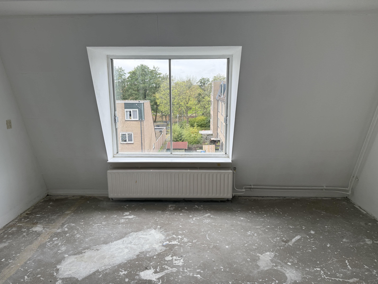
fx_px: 262
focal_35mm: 24
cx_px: 189
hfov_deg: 71.6
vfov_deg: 56.8
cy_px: 142
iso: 125
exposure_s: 1/243
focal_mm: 6.8
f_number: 1.8
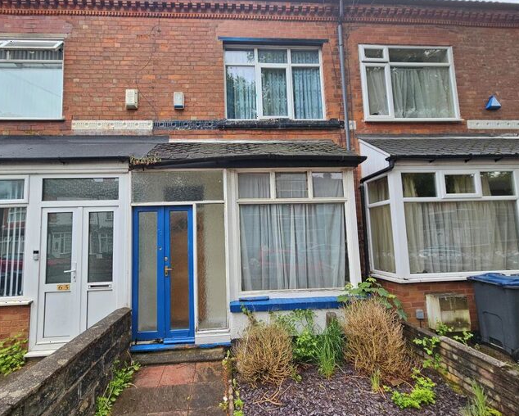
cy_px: 209
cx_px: 238
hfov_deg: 100.4
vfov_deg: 88.0
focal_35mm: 14
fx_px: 215
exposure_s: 1/202
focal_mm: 2.2
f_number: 2.2
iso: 50
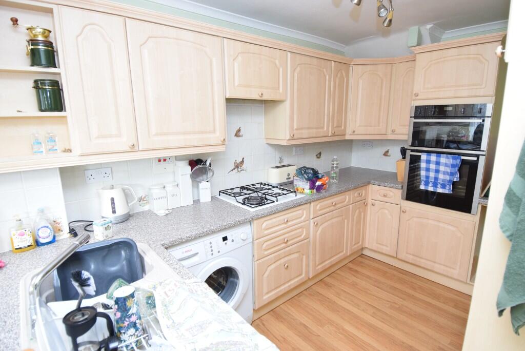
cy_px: 176
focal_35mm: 18
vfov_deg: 67.5
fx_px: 263
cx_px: 262
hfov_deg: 90.0
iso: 900
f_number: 4
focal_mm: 12
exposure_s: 1/60
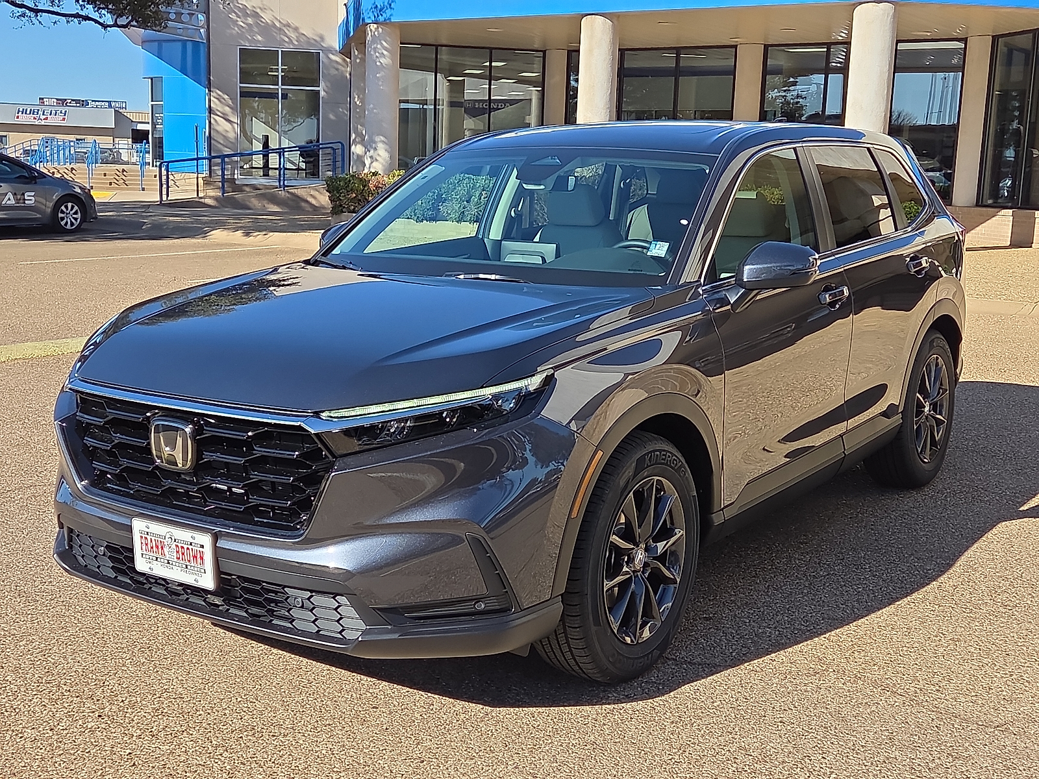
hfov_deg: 42.9
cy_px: 390
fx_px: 1321
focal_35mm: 44
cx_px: 520
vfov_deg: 32.9
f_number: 1.8
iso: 25
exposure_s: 1/1111
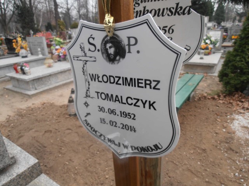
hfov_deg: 71.6
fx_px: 173
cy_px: 93
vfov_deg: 56.8
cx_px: 124
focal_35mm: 24
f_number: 3
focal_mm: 4.2
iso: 80
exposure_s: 1/250
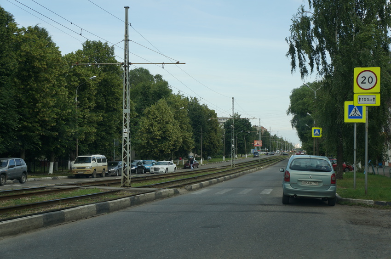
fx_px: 537
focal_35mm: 50
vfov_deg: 27.2
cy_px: 130
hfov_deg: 40.0
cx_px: 196
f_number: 8
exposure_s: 1/125
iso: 100
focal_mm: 33
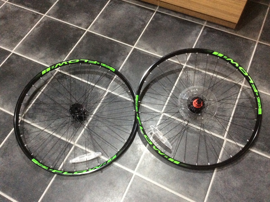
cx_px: 135
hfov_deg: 56.9
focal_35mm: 32
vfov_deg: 44.1
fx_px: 249
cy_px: 101
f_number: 2.4
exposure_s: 1/17
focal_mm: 3.3
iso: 500
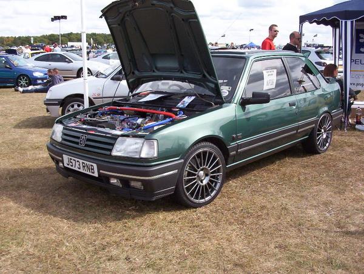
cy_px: 137
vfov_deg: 37.0
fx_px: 411
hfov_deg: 47.8
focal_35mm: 39
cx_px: 182
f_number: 4.5
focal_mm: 6
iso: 100
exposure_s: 1/389
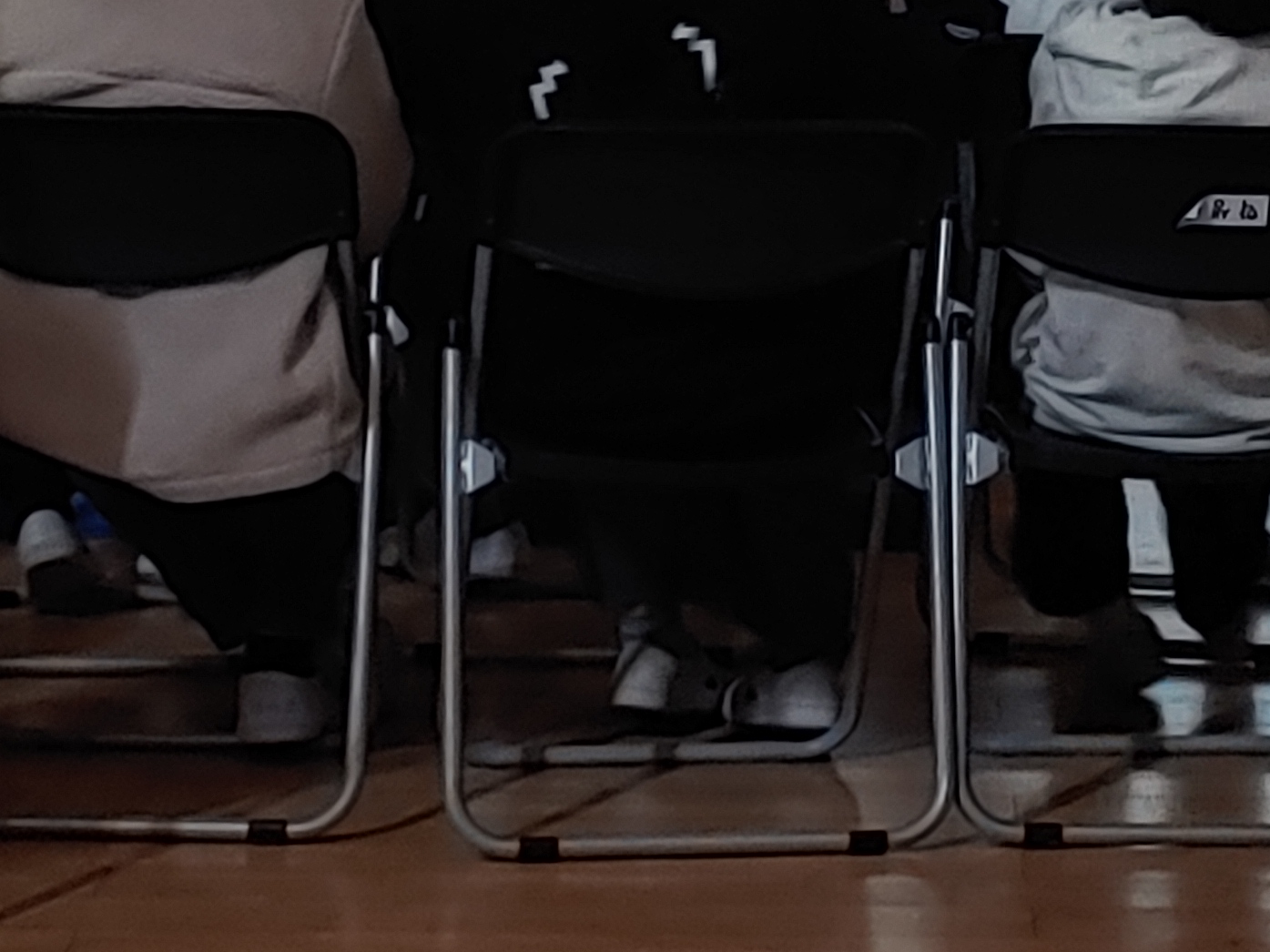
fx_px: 5833
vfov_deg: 9.2
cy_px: -184
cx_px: 1034
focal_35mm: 159
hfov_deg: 12.4
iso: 200
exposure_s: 1/24
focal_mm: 4.23
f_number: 1.5
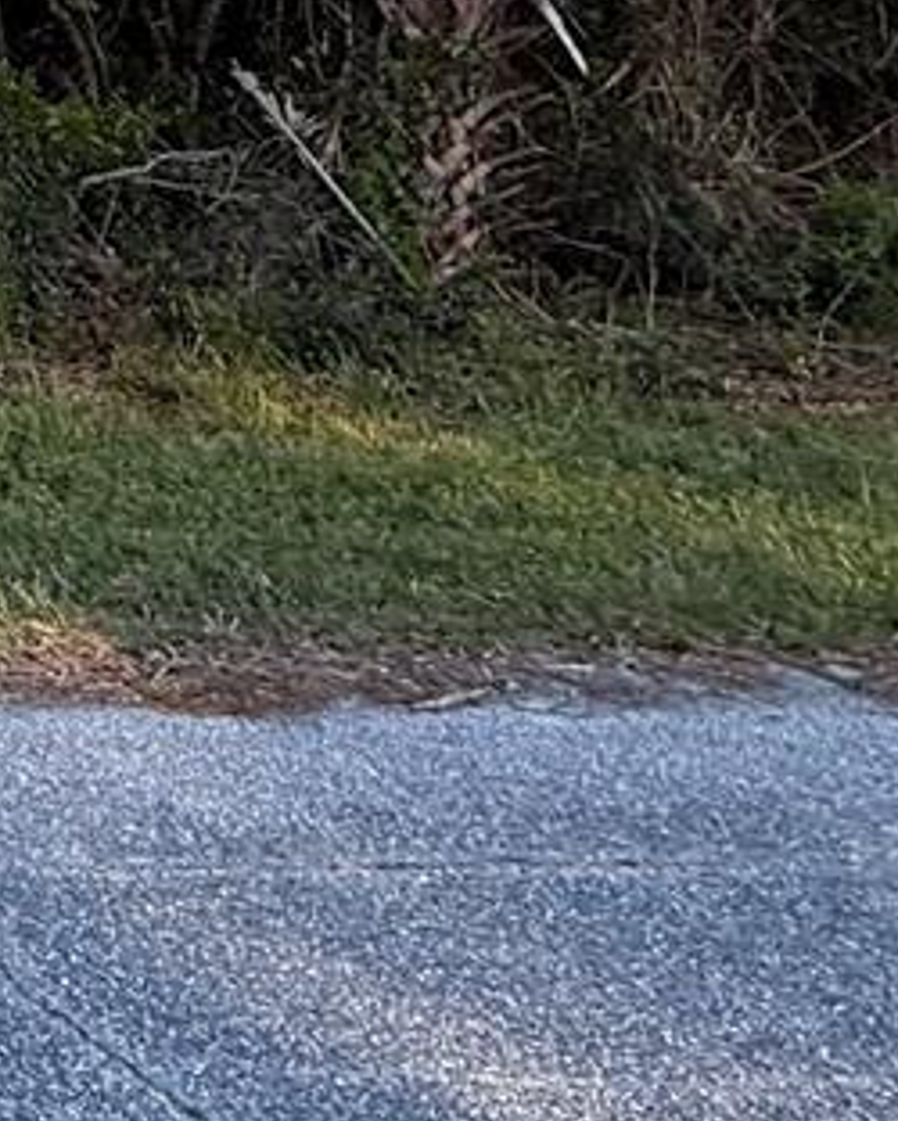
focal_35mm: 70
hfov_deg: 16.3
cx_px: -941
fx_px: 2323
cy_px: -431
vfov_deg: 23.2
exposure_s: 1/243
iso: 64
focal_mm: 2.22
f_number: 2.2
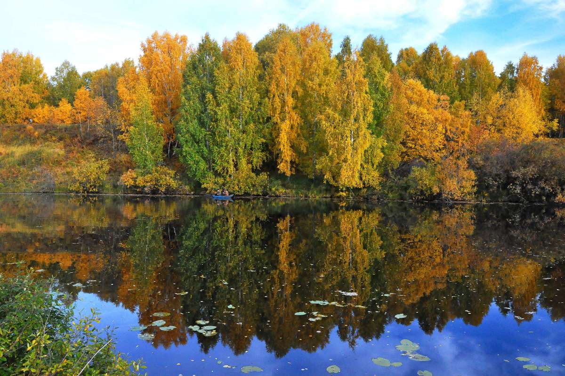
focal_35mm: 27
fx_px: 423
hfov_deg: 67.4
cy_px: 188
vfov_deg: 47.9
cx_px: 282
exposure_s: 1/400
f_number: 10
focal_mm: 18
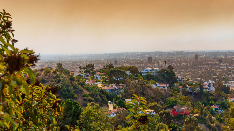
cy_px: 46
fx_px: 465
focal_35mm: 75
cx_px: 195
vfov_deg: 16.1
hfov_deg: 27.5
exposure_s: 1/640
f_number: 9
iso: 200
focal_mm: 41
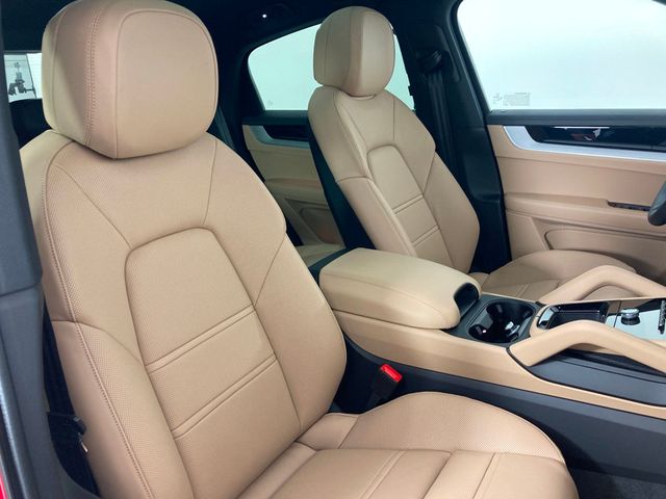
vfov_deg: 49.7
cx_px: 333
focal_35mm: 28
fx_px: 539
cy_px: 250
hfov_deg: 63.4
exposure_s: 1/60
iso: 80
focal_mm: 3.99
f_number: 1.8
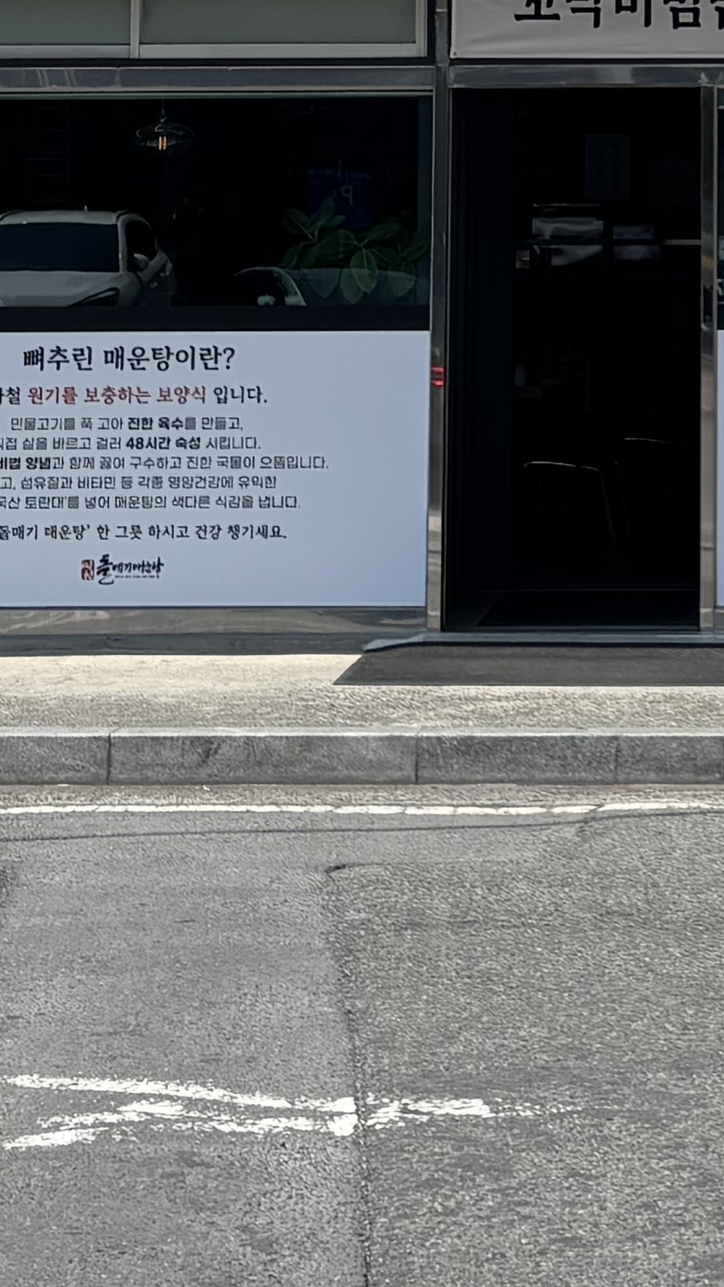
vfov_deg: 17.7
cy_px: -261
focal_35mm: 115
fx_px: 3926
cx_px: 723
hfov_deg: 10.4
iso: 50
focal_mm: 5.96
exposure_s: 1/3534
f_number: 1.6
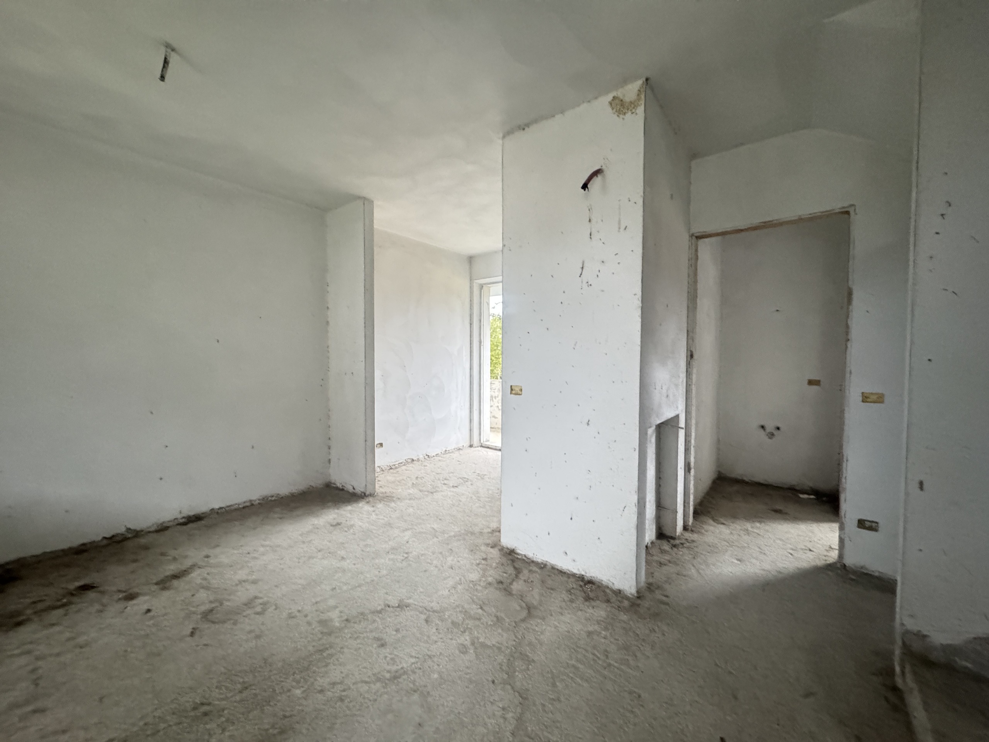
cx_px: 494
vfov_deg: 85.7
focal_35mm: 14
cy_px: 371
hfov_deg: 102.1
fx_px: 400
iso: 1250
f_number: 2.2
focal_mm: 2.22
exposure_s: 1/53
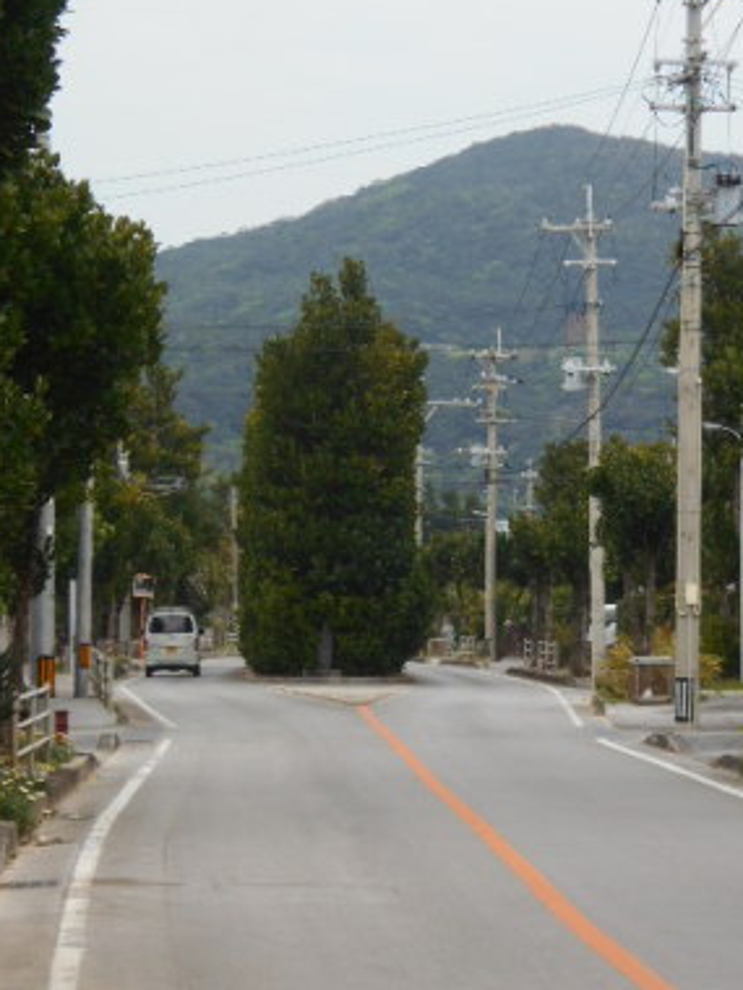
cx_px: 335
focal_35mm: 171
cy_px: 391
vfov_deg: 11.6
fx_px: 4894
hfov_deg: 8.7
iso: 80
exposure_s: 1/125
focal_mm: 23
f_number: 6.5
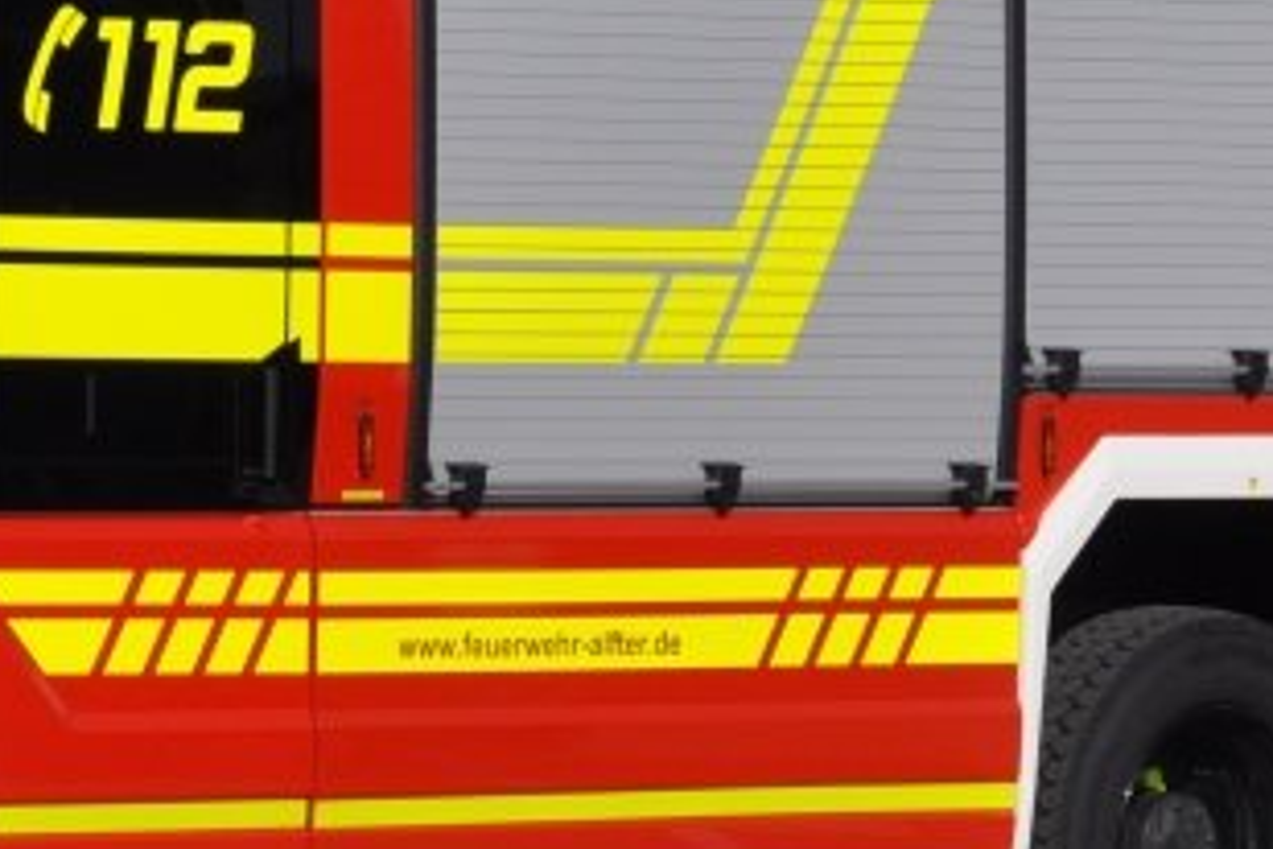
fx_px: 10820
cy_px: 198
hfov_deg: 6.7
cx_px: 54
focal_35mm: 306
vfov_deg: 4.5
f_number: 10
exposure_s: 1/1600
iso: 500
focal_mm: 70
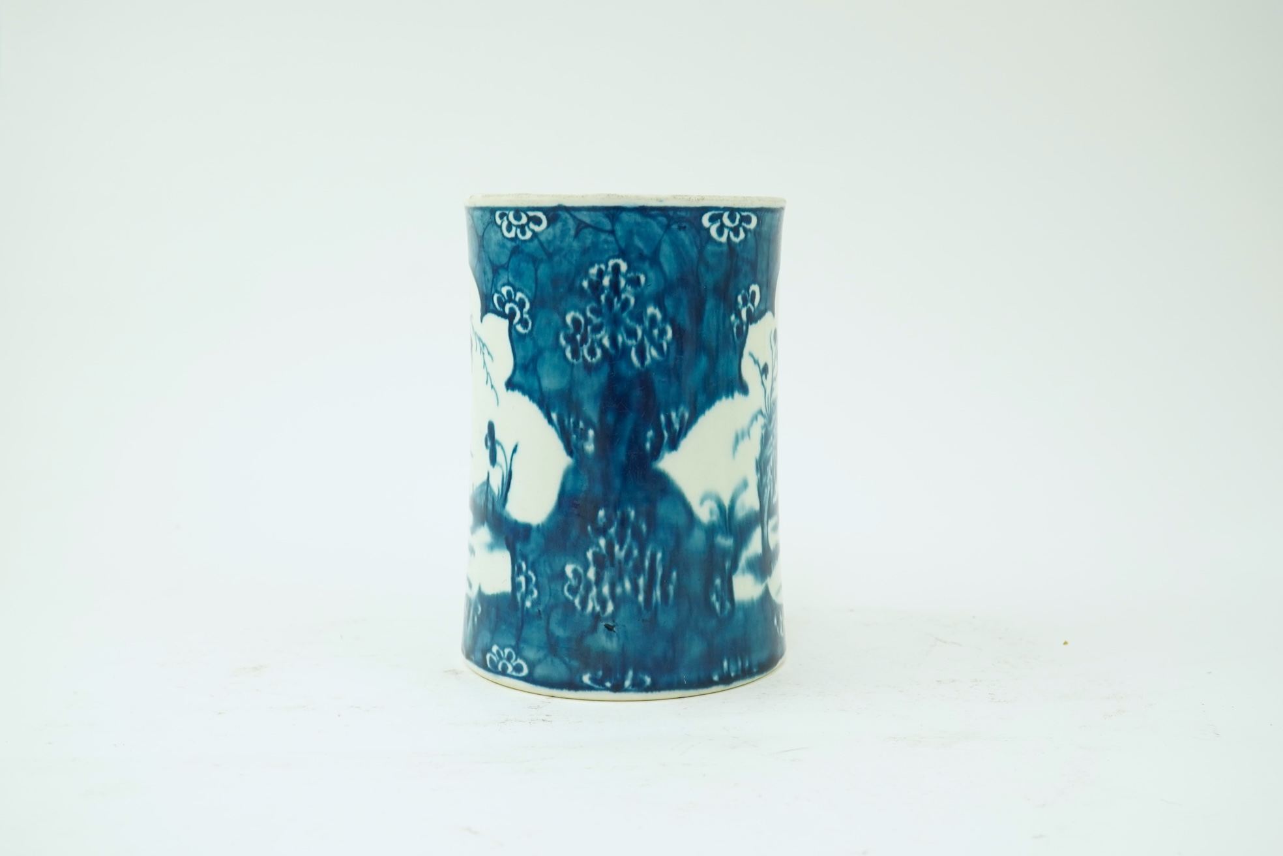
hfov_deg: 43.6
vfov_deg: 29.9
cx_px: 642
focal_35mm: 45
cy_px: 428
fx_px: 1604
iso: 640
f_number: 10
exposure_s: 1/50
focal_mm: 30
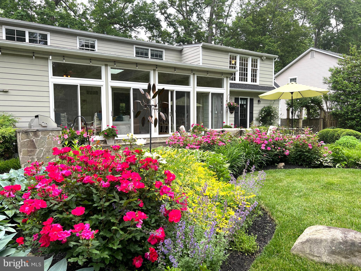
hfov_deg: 67.3
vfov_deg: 53.1
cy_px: 136
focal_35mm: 26
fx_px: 271
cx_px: 180
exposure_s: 1/121
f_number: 1.5
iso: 50
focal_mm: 5.7
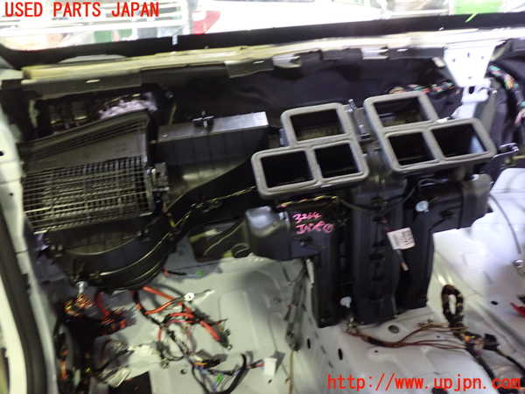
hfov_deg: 60.0
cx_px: 262
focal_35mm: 30
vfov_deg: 46.8
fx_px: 455
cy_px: 197
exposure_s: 1/20
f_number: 2.3
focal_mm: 5.4
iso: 800
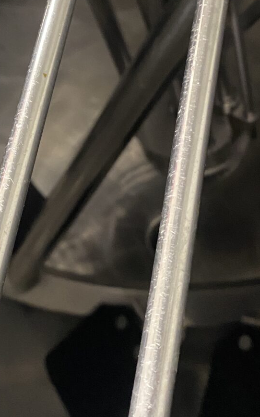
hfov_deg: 21.1
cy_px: 78
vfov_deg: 32.5
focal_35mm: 61
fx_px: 691
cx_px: 70
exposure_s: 1/50
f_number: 1.8
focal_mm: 4.25
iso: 500
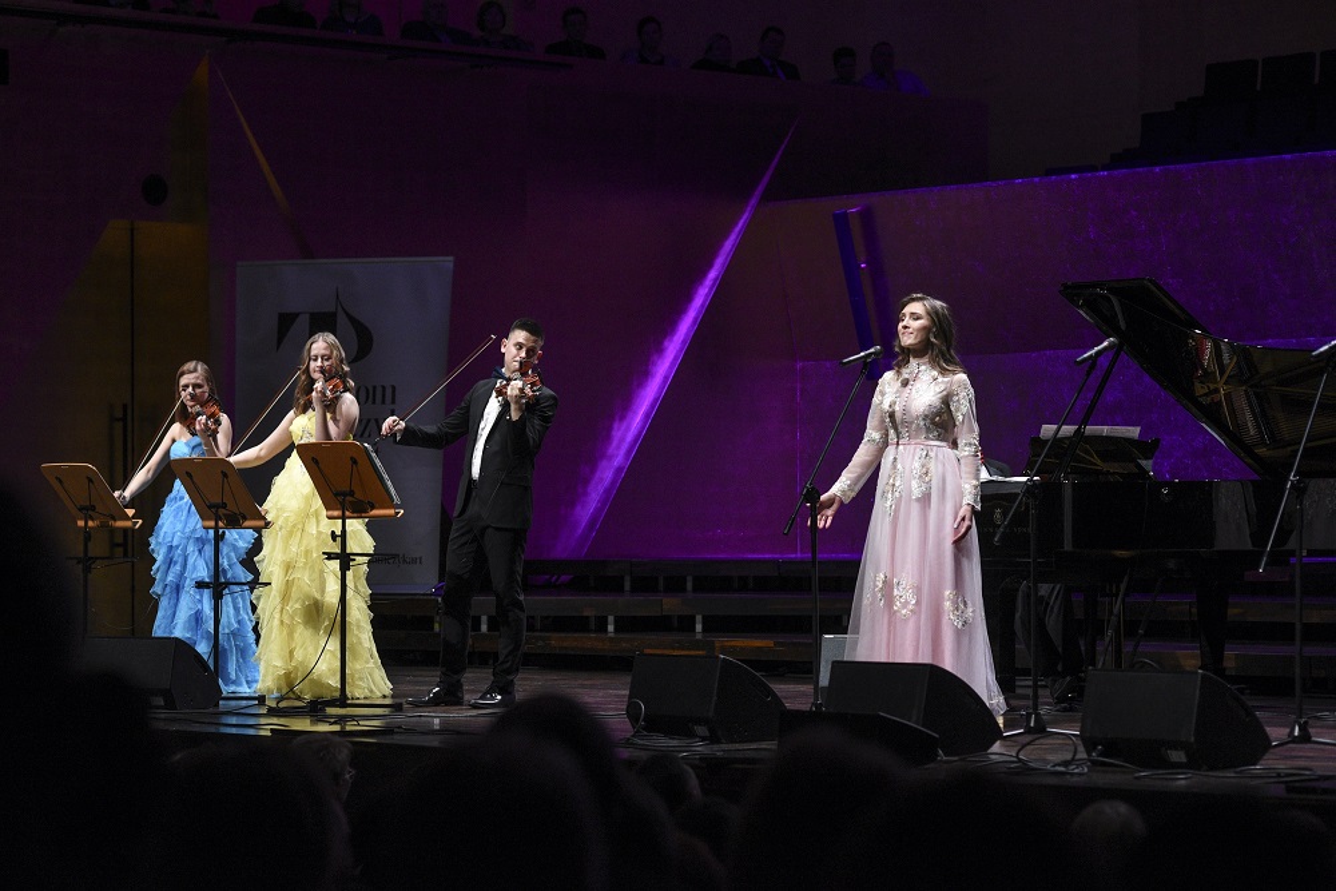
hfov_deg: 19.5
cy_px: 446
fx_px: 3897
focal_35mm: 105
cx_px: 668
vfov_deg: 13.0
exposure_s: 1/400
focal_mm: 105
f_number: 4.5
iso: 3200
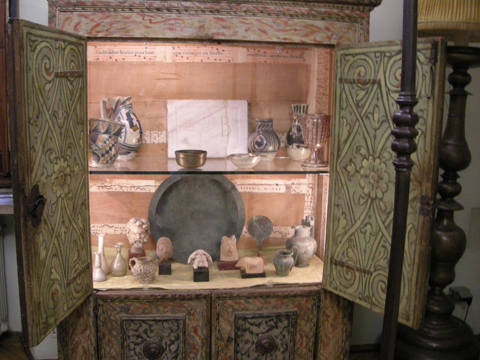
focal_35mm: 36
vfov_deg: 39.7
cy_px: 180
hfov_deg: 51.4
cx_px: 240
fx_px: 499
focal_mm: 7.5
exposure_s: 1/14.2
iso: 400
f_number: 2.7
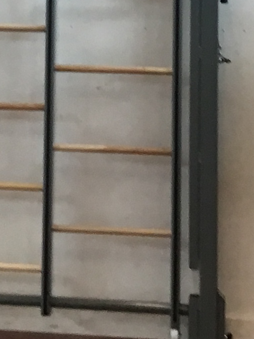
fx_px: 1458
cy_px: -155
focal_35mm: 149
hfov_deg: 9.9
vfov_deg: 12.6
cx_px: 28
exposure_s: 1/33
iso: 80
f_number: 2.4
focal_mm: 3.3
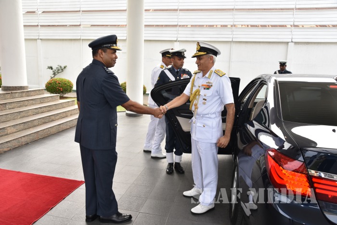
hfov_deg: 67.4
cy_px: 112
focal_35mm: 27
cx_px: 168
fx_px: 253
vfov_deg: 47.9
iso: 400
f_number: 9
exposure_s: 1/125
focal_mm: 27
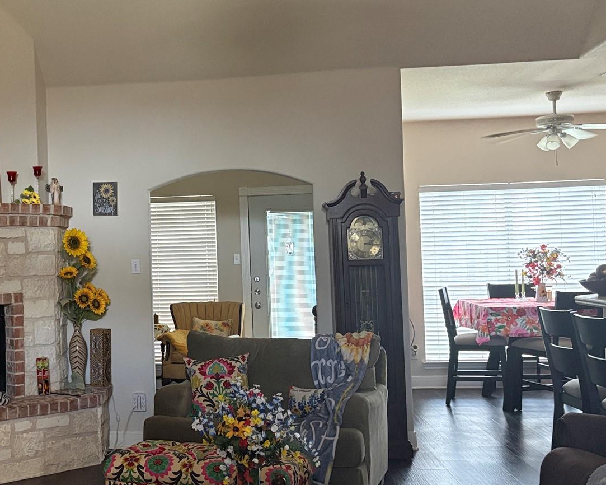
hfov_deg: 37.5
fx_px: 861
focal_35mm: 48
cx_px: 130
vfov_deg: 31.4
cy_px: 225
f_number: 1.6
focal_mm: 5.96
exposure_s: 1/40
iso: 400
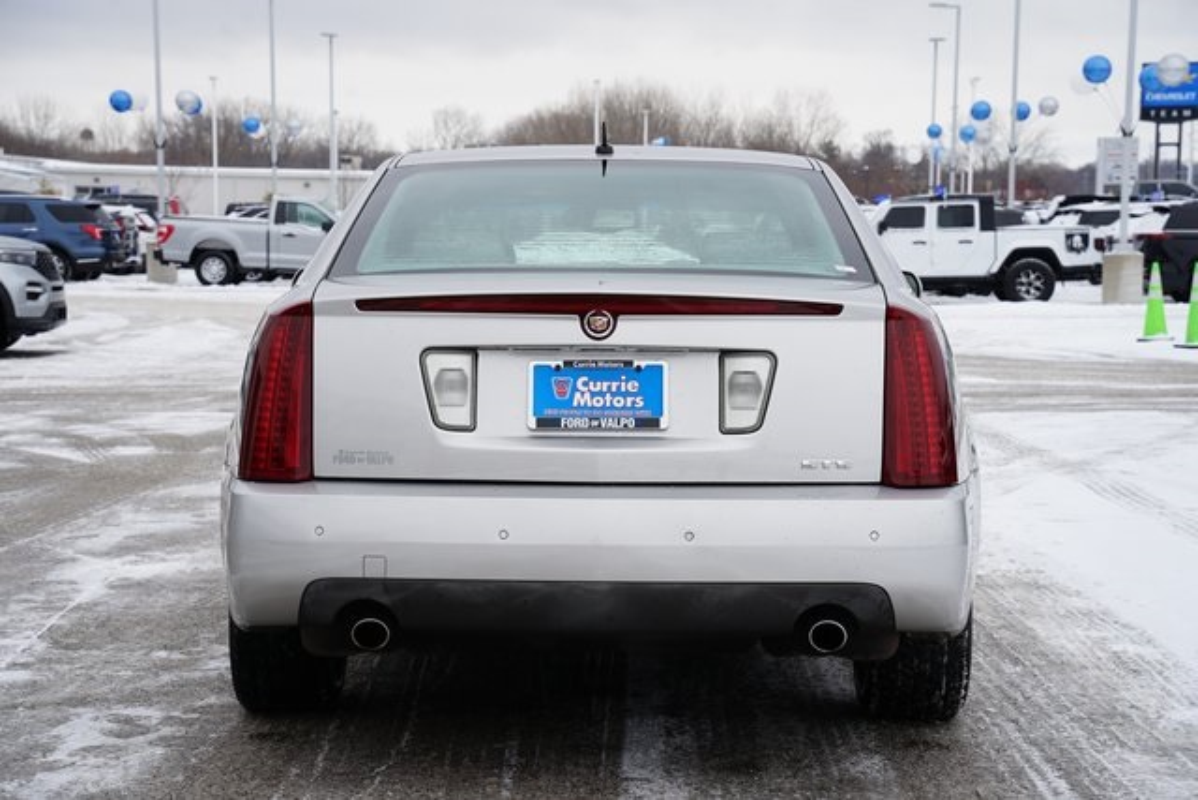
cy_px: 400
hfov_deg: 26.3
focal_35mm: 77
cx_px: 599
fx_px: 2563
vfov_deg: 17.7
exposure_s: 1/100
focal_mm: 77
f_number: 8
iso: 100
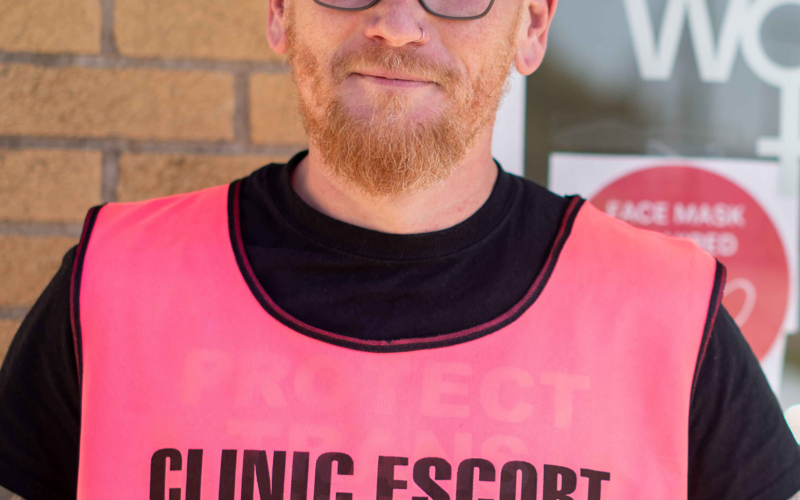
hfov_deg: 17.0
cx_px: 716
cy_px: 239
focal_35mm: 121
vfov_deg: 10.8
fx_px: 2638
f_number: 2
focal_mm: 50
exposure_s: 1/800
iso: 64
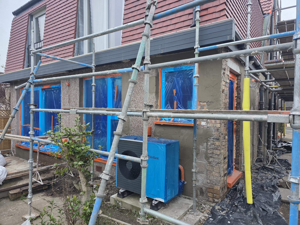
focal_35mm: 23
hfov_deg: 73.9
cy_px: 112
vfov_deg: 58.9
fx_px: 199
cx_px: 150
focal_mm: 6.3
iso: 125
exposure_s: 1/182
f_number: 1.7
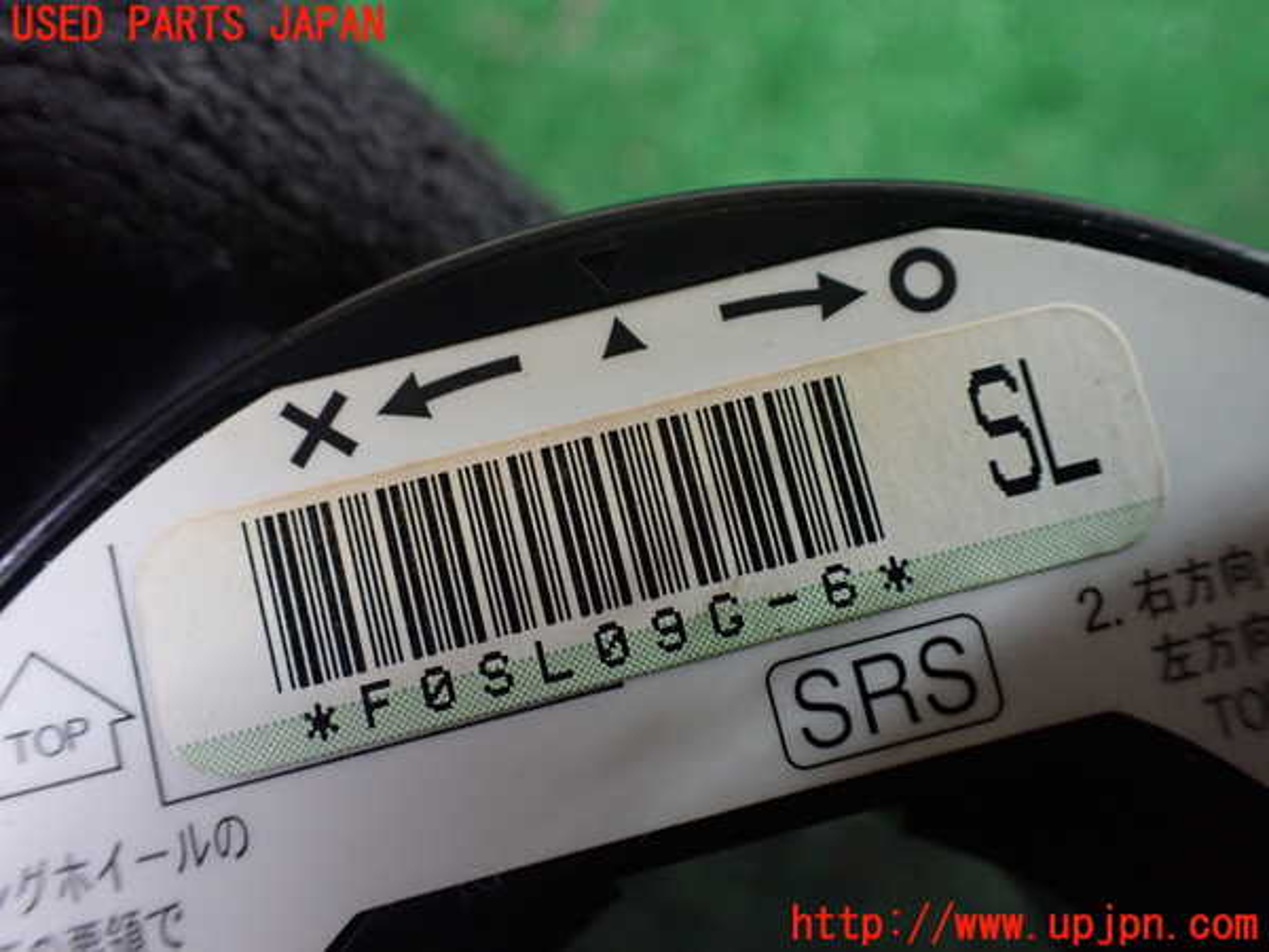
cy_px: 476
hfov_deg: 60.0
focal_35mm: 30
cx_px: 634
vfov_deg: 46.8
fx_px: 1100
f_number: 2.3
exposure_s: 1/40
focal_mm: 5.4
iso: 800
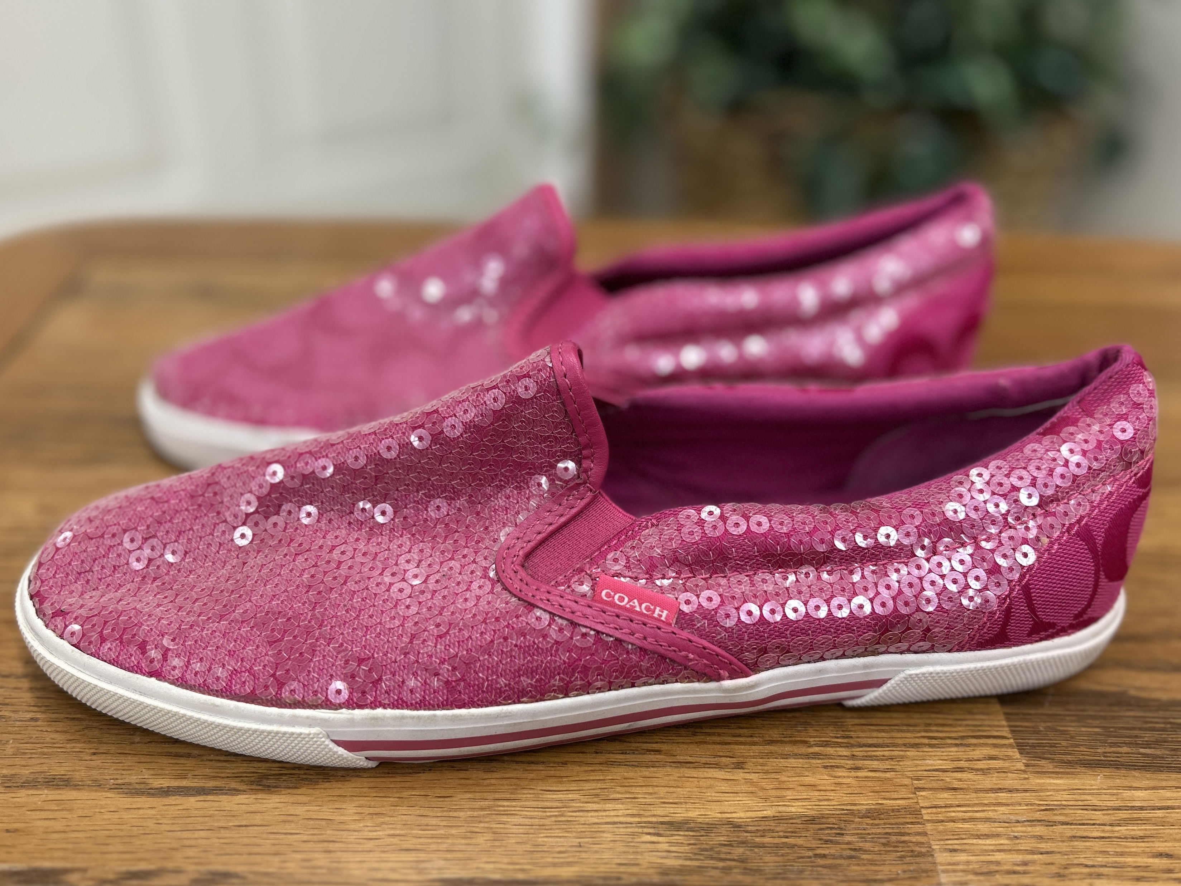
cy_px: 443
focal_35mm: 26
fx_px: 887
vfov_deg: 53.1
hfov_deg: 67.3
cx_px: 590
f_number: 1.5
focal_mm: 5.7
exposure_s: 1/60
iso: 64
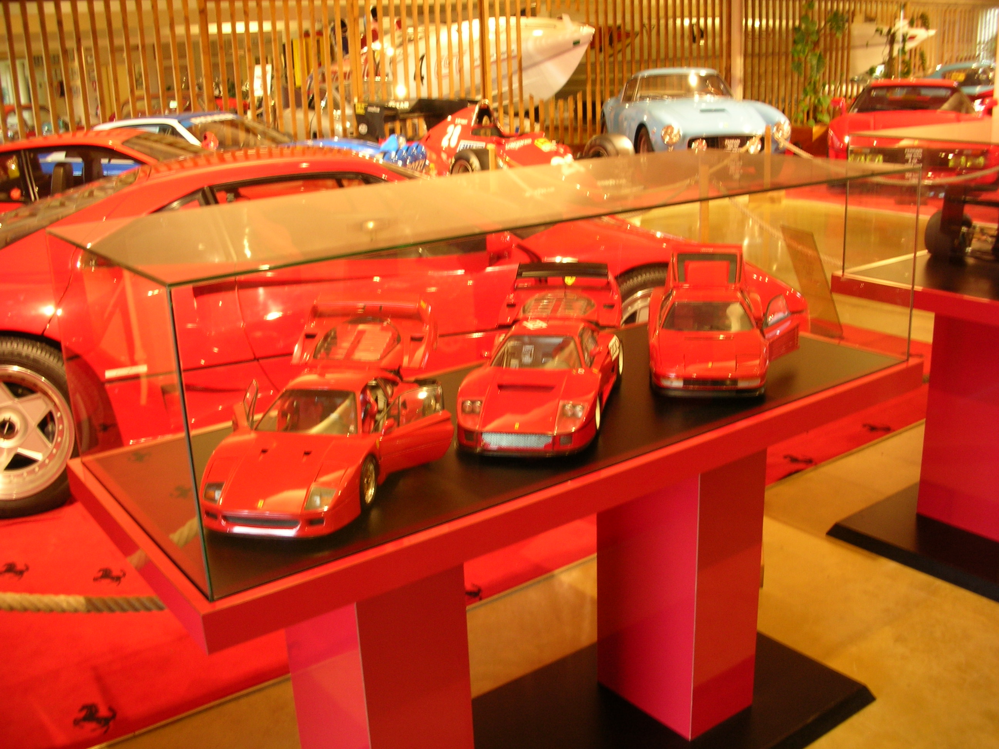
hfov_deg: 52.6
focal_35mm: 35
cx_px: 500
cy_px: 374
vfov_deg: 40.7
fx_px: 1010
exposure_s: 1/4
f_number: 3
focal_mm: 5.8
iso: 85
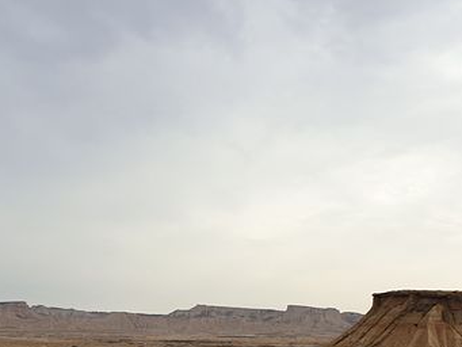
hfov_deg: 31.5
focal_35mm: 61
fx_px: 814
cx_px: 298
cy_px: 373
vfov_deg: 22.8
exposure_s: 1/699
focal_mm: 4.3
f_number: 2.4
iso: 50
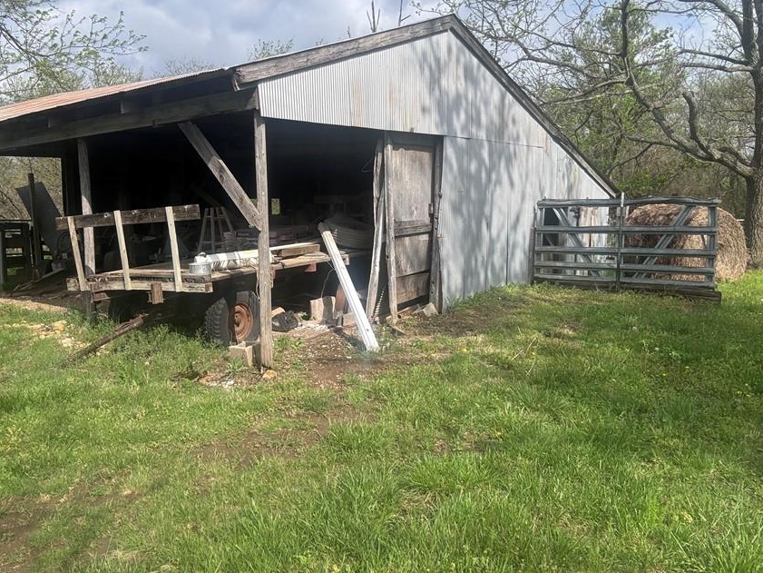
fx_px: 617
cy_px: 268
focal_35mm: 28
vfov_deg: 49.7
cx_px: 336
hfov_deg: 63.2
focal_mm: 2.69
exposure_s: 1/1348
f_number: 1.9
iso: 25
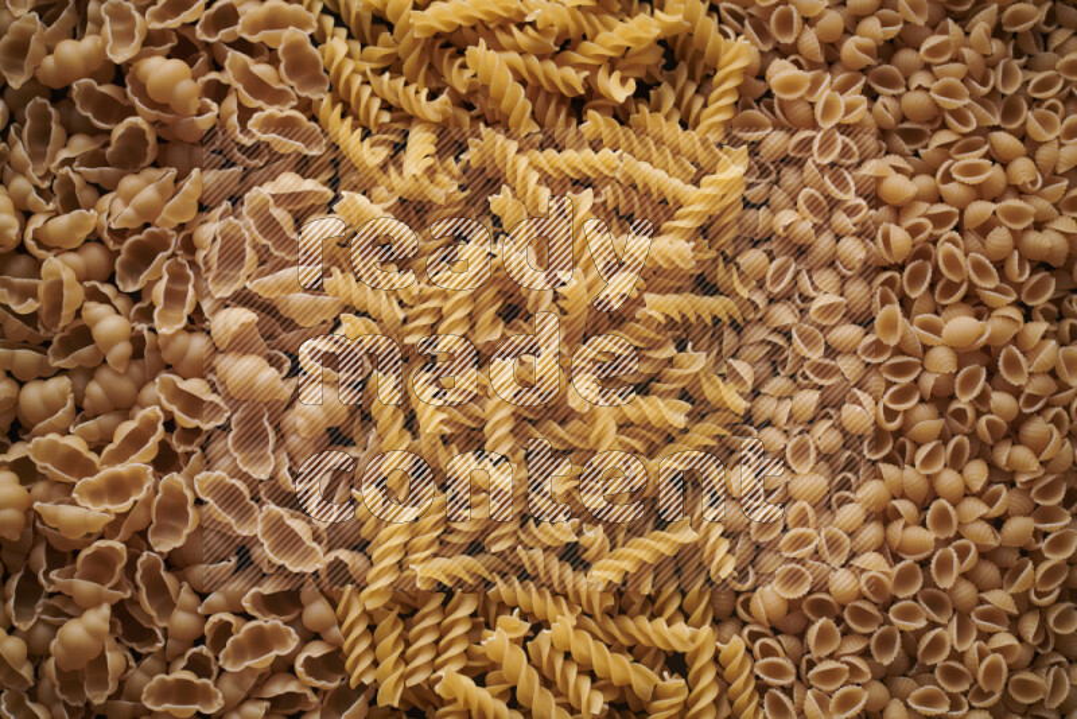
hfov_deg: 39.6
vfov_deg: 27.0
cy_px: 360
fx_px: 1496
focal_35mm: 50
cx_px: 538
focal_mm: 50
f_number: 8
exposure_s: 1/100
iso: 160
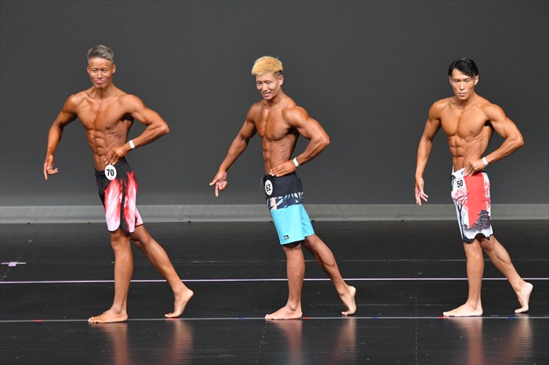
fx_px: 4116
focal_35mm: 270
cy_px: 182
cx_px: 274
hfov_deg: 7.6
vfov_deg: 5.1
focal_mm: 180
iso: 4000
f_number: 5.6
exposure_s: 1/400
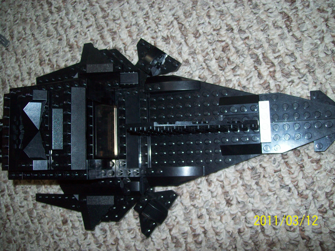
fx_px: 348
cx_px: 168
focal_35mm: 36
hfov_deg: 51.4
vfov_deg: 39.7
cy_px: 126
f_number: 2.7
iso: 80
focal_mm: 6
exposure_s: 1/64
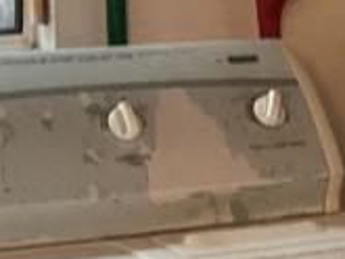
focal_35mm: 192
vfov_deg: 7.7
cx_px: 299
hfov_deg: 10.3
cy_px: 249
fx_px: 1915
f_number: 2.4
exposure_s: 1/40
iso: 400
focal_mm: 3.3
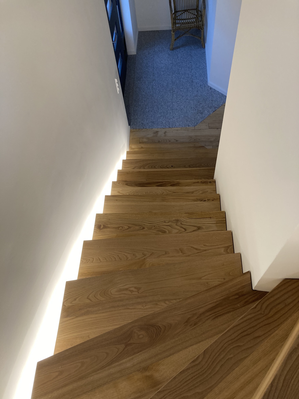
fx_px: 322
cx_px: 150
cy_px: 200
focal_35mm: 28
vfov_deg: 63.4
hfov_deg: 49.7
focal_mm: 3.99
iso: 100
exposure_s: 1/50
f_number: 1.8
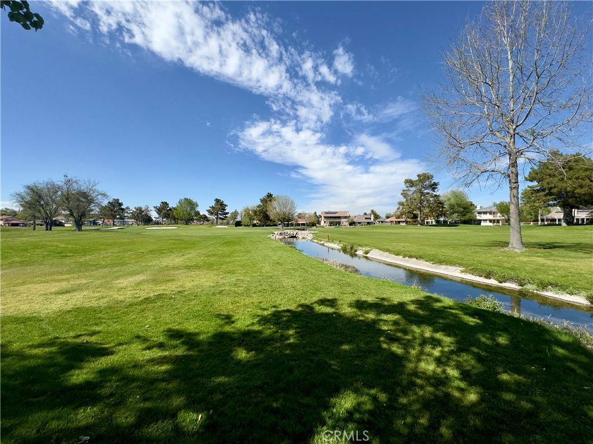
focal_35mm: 14
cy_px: 222
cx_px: 296
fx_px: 240
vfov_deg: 85.7
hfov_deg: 102.1
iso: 50
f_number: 2.2
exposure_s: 1/2674
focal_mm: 2.22
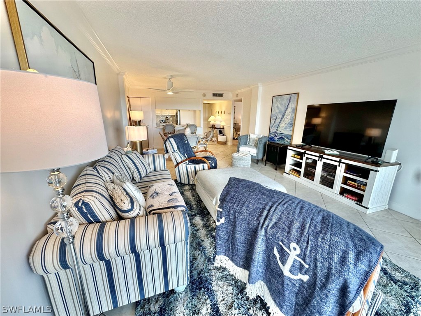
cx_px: 210
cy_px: 158
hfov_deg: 102.1
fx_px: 170
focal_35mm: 14
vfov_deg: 85.7
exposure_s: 1/120
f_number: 2.2
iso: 160
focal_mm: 2.22
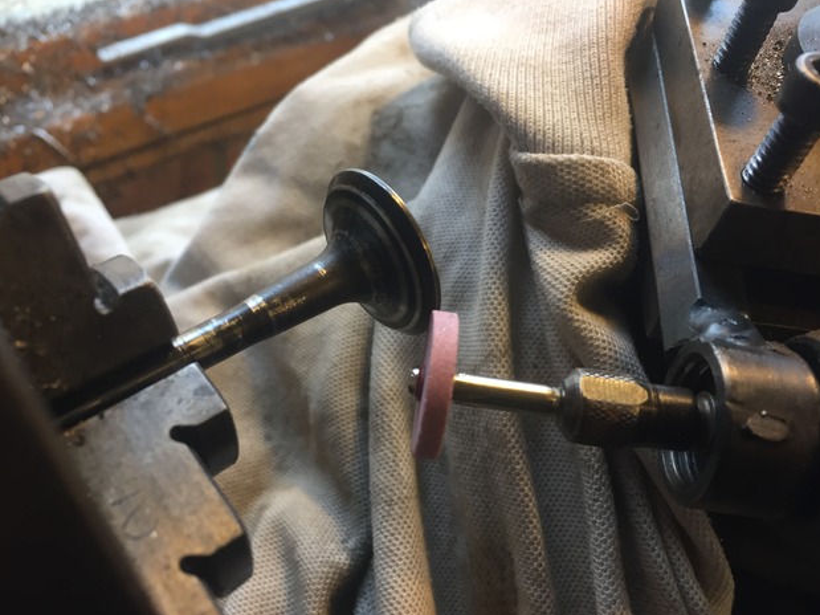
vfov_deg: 46.8
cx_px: 413
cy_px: 304
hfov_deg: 60.0
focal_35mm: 30
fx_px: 711
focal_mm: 4.15
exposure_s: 1/33
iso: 100
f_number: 2.2
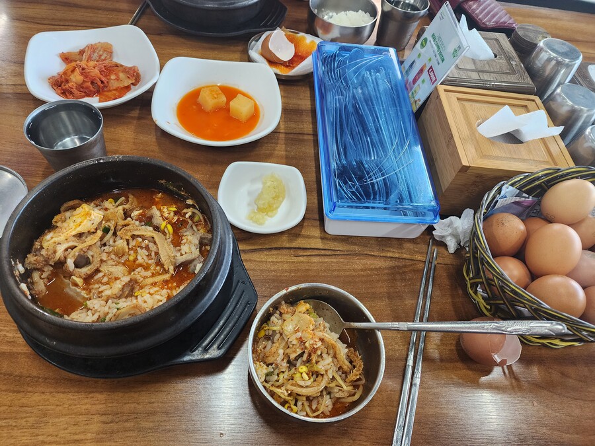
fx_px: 395
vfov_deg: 58.9
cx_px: 298
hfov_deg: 73.9
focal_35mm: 23
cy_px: 223
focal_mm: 6.4
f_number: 1.8
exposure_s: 1/120
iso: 250
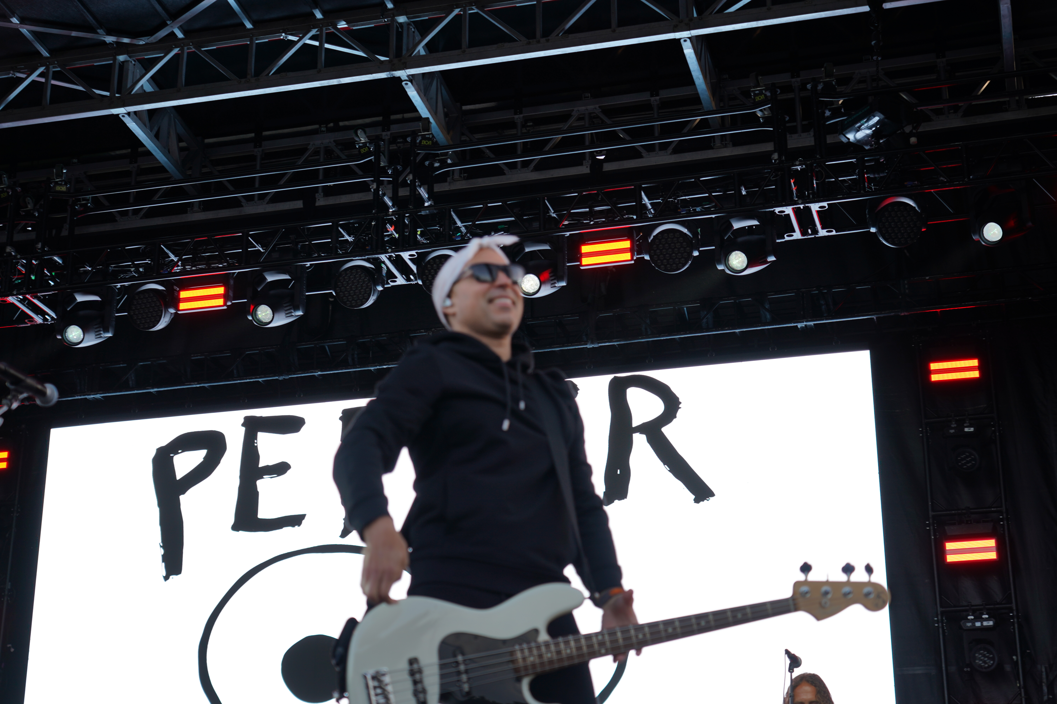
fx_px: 1850
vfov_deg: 21.6
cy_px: 352
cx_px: 528
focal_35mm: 63
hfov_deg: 31.9
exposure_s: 1/80
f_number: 4
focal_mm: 63
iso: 100
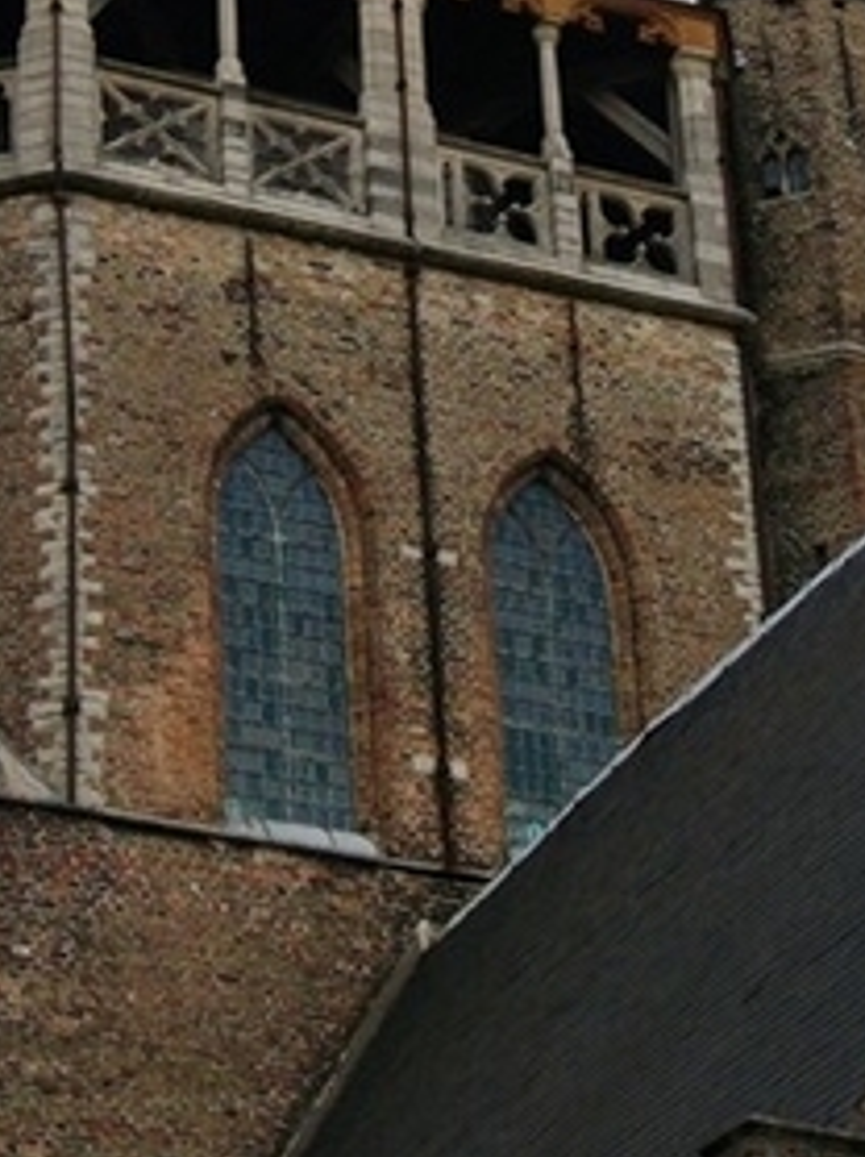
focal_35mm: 134
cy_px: 208
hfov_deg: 11.0
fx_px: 4471
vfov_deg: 14.6
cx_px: 333
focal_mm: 11
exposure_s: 1/500
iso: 80
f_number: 4.1
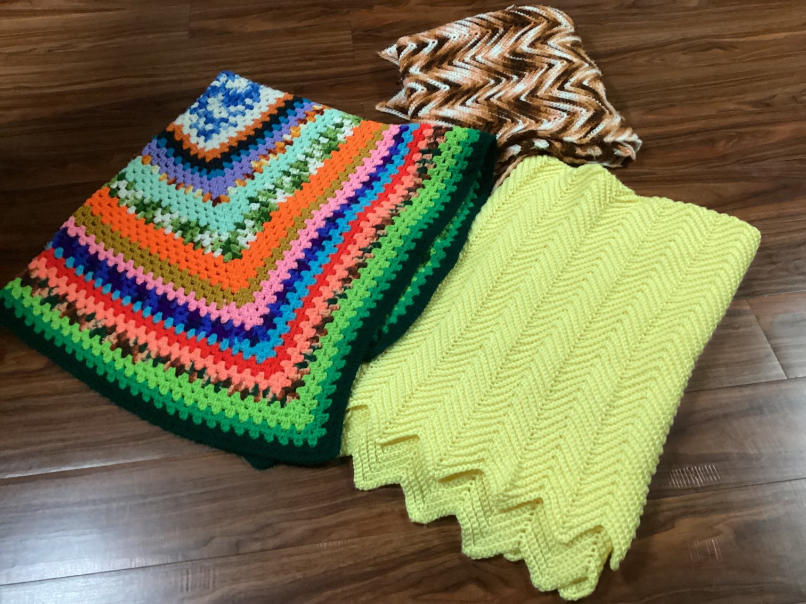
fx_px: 722
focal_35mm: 31
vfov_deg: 45.4
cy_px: 302
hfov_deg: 58.3
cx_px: 403
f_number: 2.4
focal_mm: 3.3
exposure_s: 1/40
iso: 400
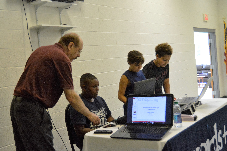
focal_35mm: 46
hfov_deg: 42.4
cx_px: 114
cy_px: 76
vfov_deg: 28.9
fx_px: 293
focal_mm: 31
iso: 6400
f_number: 4.2
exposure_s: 1/250
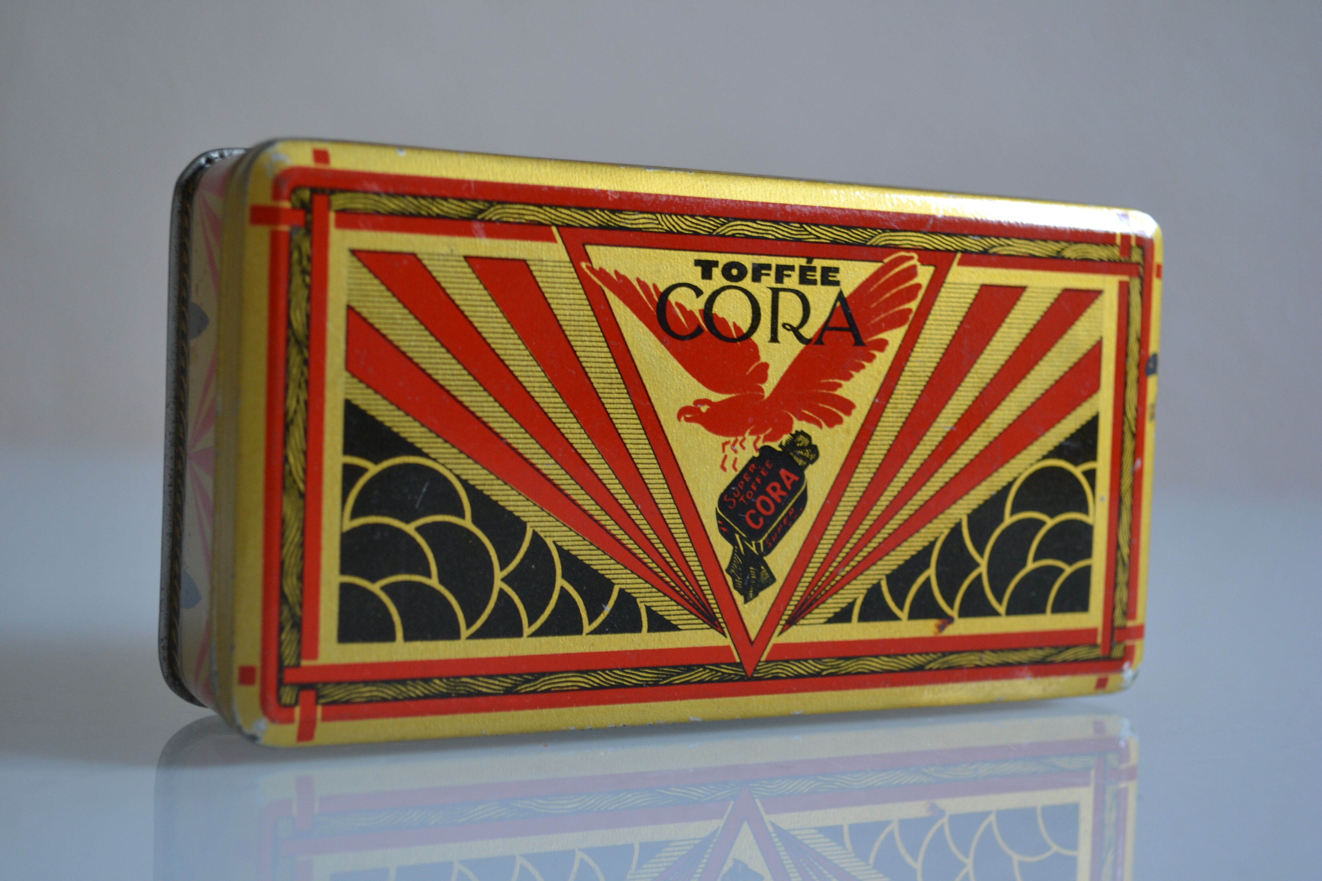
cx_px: 661
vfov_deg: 25.8
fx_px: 1928
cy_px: 440
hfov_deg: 37.9
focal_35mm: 52
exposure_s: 1/25
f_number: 5
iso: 400
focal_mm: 35
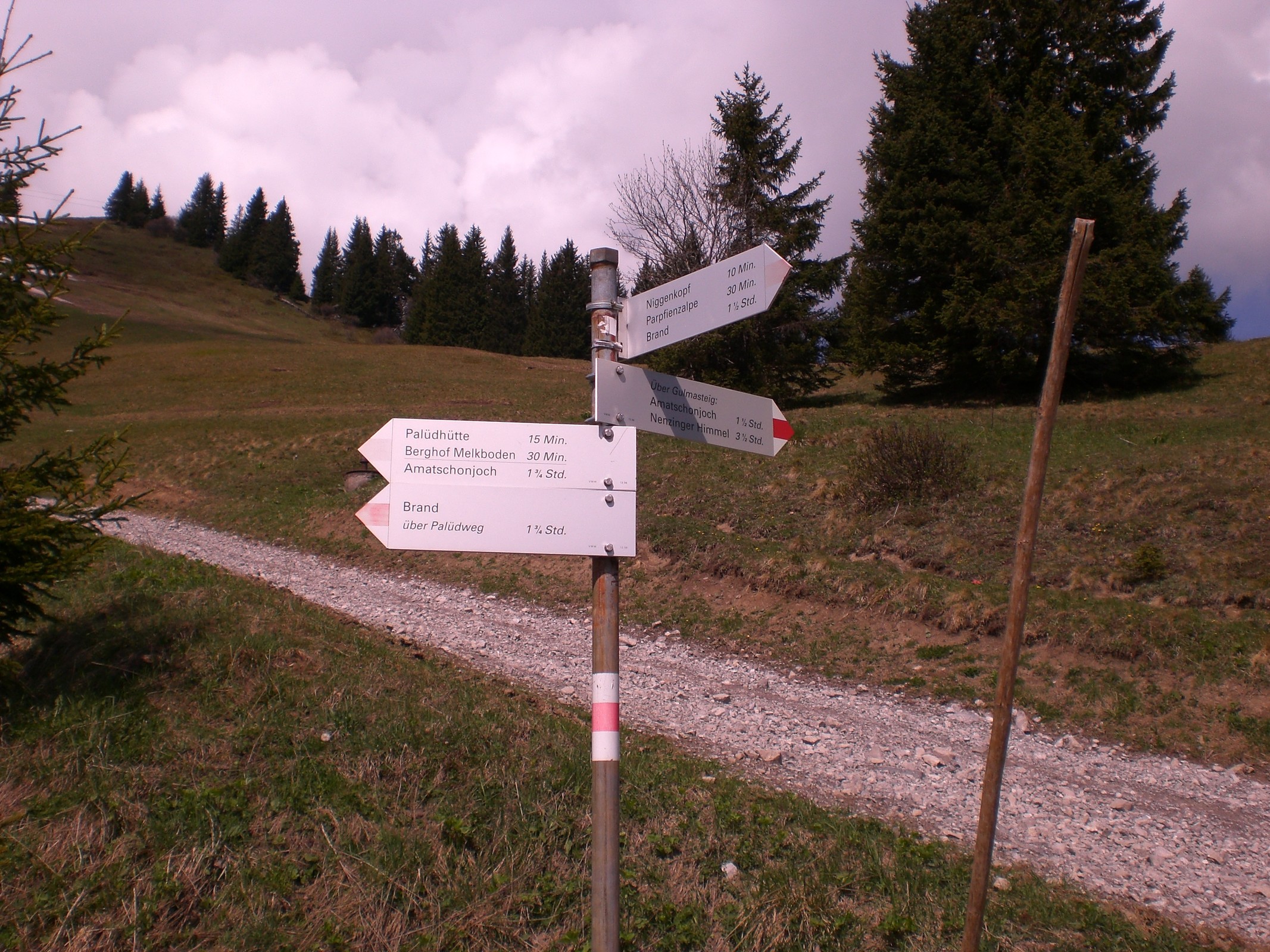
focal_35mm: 38
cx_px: 635
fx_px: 1394
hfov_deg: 49.0
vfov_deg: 37.7
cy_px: 476
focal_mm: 6.3
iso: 50
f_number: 4.4
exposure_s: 1/1250
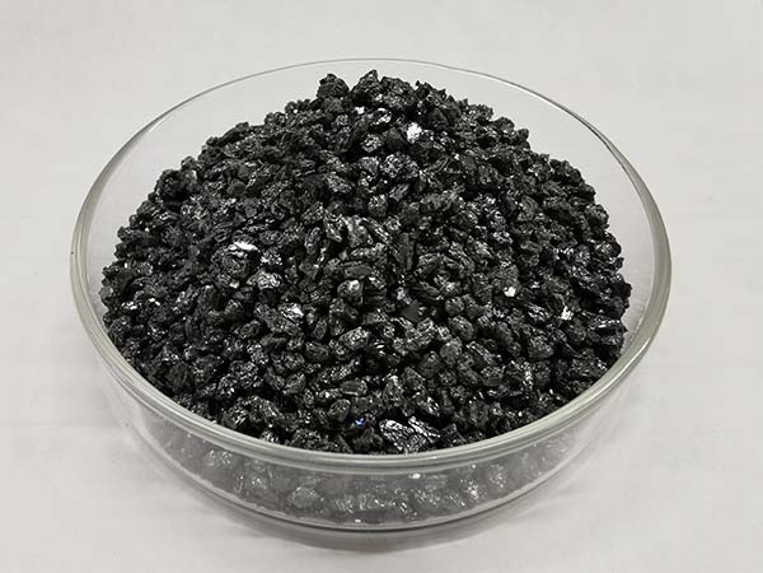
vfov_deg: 53.1
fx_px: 573
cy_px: 286
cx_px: 382
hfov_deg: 67.3
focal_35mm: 26
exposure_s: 1/50
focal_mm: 2.26
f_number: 2.2
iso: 100
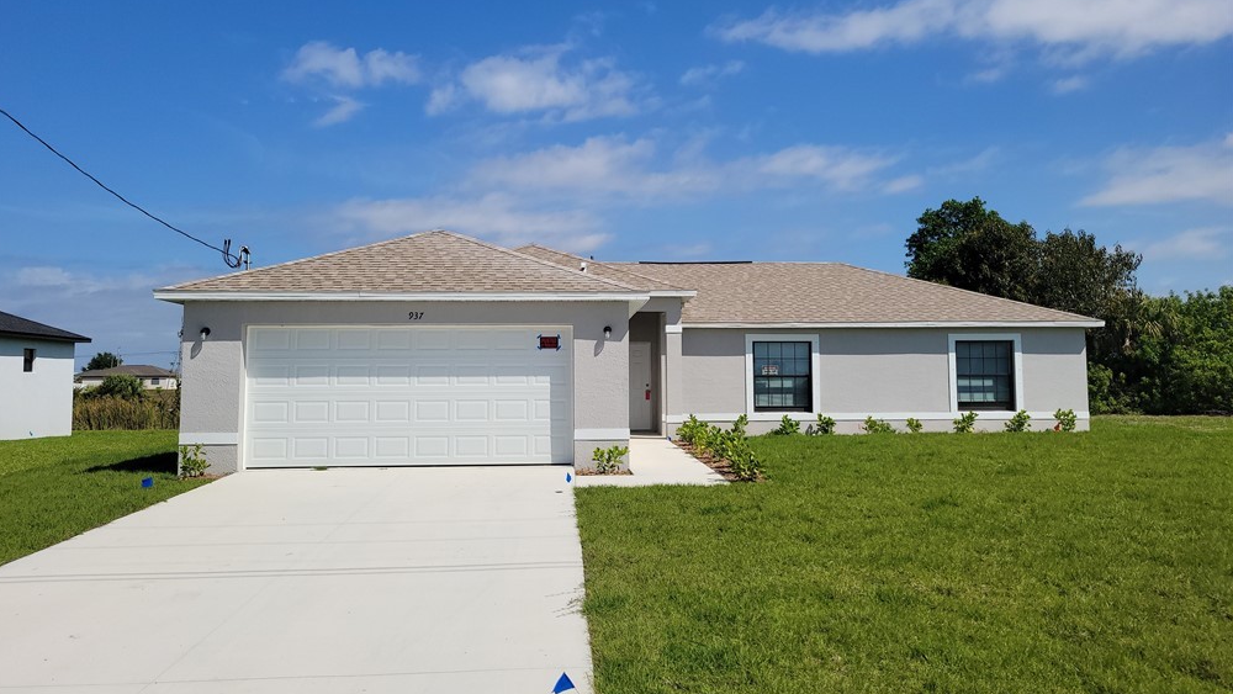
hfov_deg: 66.0
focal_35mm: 29
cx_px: 603
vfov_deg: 40.2
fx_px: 948
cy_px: 309
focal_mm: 5.4
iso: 40
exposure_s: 1/5020
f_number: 1.8
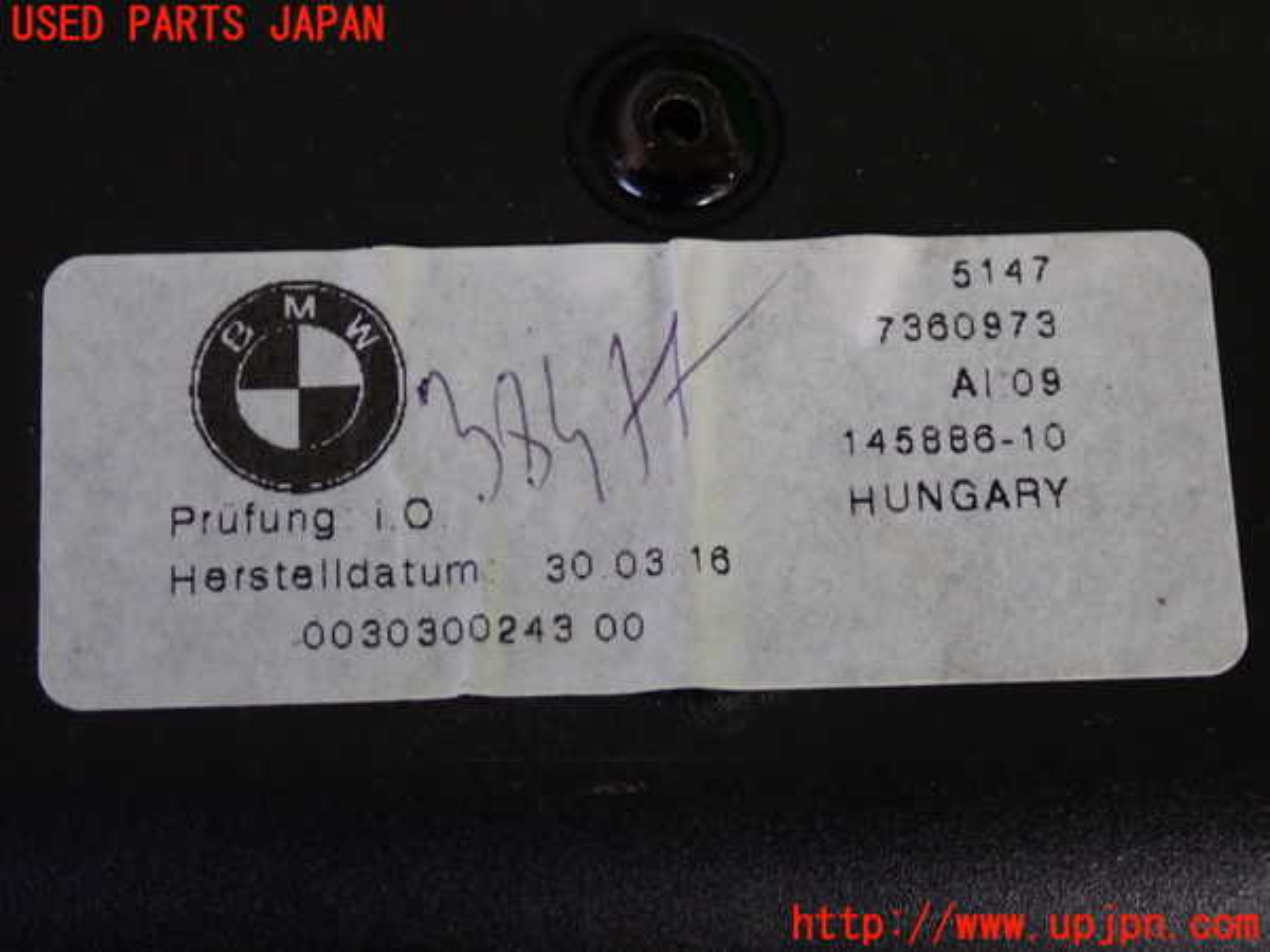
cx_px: 635
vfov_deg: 18.0
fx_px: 3008
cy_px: 476
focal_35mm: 82
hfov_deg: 23.8
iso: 800
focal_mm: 14.62
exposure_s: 1/80
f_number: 4.3
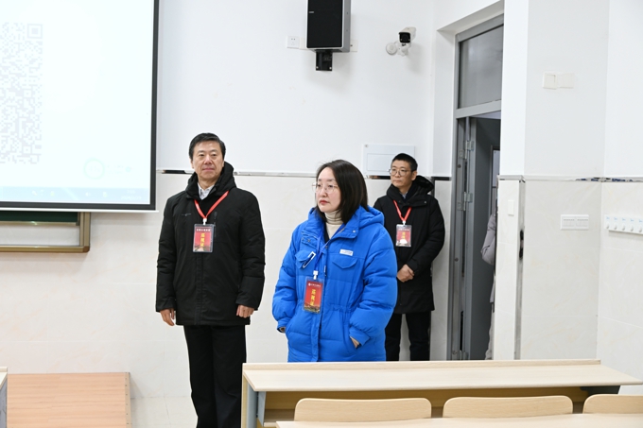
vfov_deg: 26.0
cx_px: 322
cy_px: 214
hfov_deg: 38.2
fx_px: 928
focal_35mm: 52
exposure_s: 1/30
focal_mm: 52
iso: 1000
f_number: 5.6
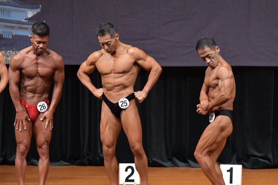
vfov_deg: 4.6
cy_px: 114
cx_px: 129
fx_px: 2284
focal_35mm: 296
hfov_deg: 7.0
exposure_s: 1/400
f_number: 5.6
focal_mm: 150
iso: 6400
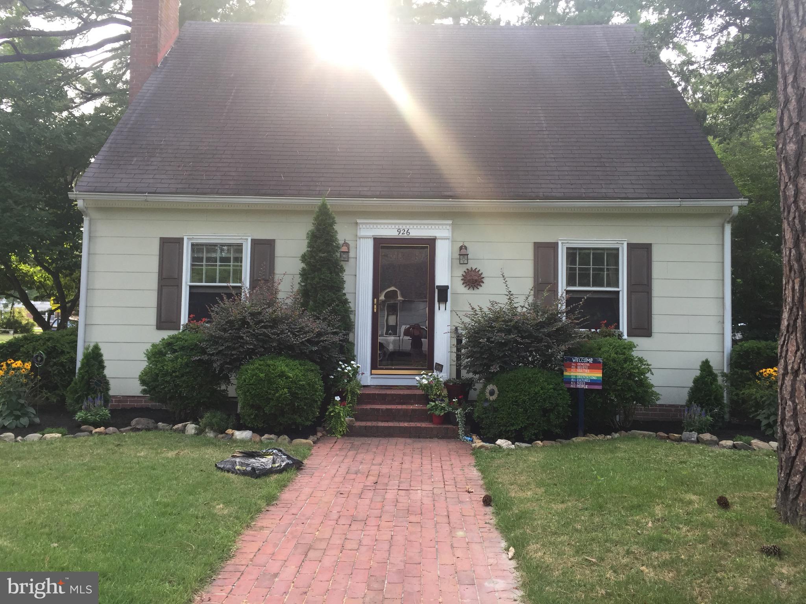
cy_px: 302
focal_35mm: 29
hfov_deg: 61.7
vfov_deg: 48.2
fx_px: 675
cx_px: 403
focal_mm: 4.15
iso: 50
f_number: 2.2
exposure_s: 1/120
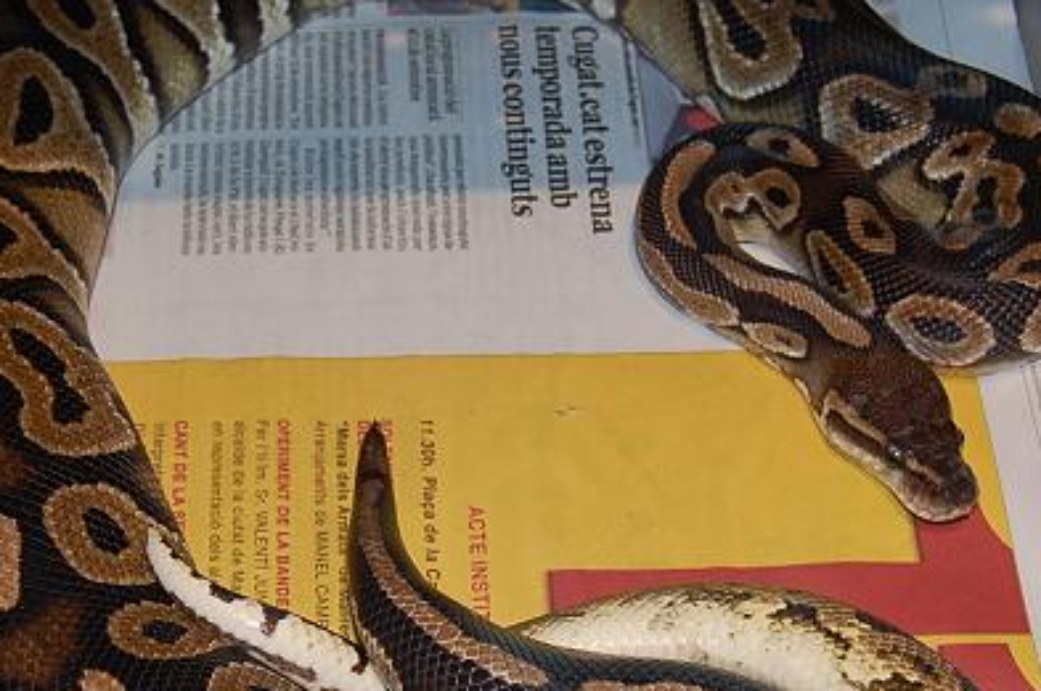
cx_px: 384
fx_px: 2569
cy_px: 617
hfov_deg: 22.8
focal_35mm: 89
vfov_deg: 15.2
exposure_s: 1/60
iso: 400
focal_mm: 31
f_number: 4.5
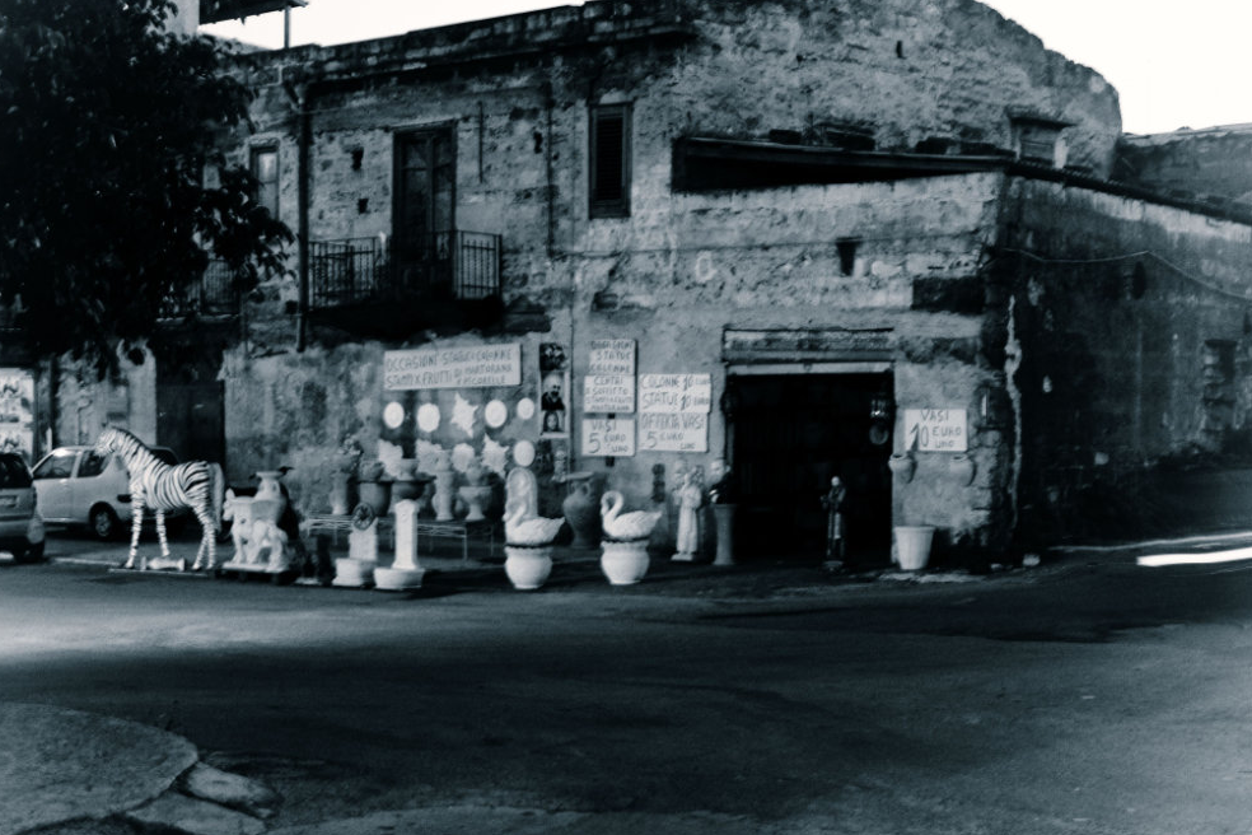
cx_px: 553
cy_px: 453
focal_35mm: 50
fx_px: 1739
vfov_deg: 27.0
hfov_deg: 39.5
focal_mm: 27
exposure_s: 1/2.5
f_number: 7.1
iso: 1600
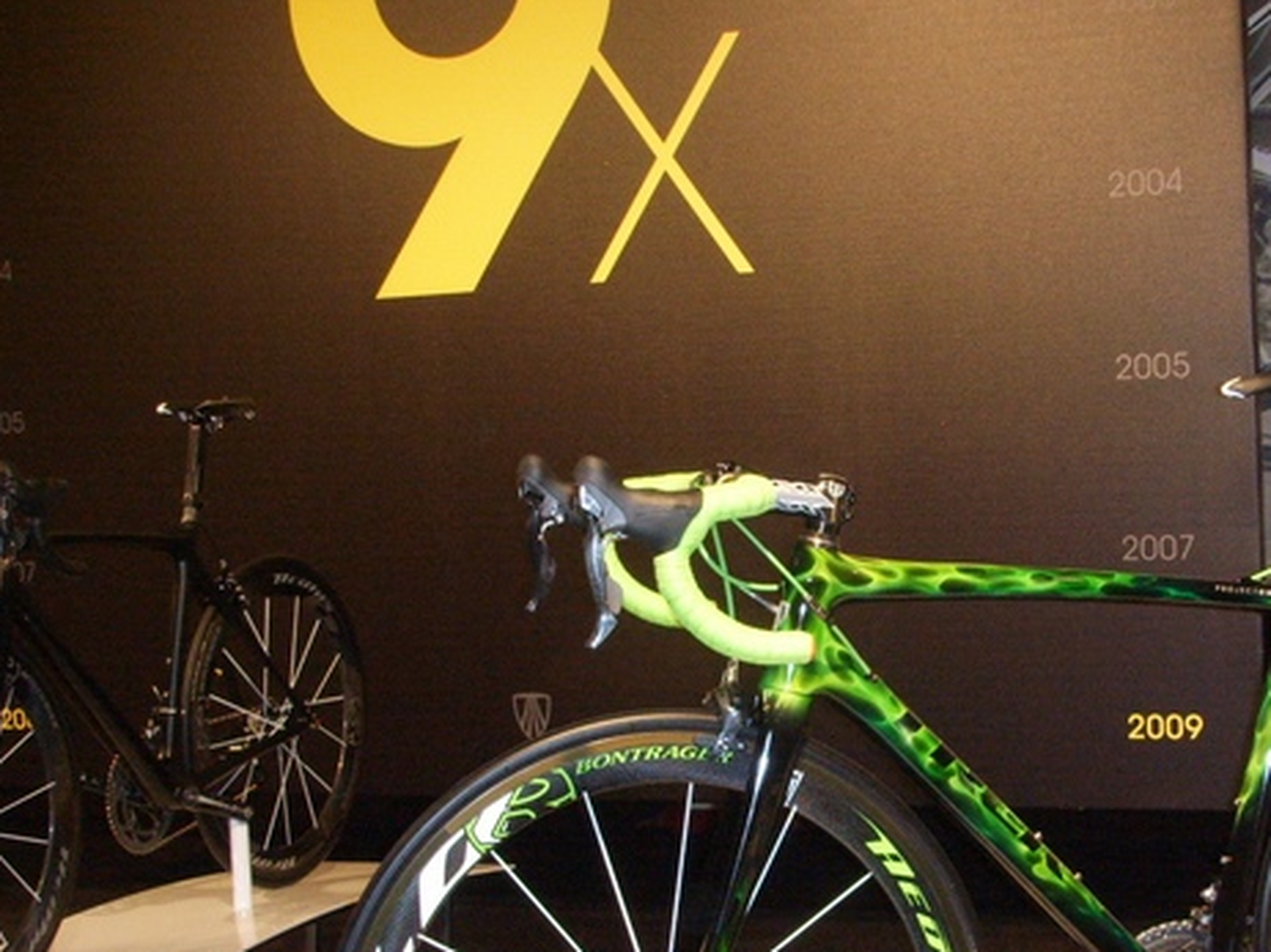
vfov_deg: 24.6
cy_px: 660
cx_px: 859
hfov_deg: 32.4
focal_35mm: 59
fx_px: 2166
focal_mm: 6.6
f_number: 3.5
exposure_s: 1/45
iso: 219
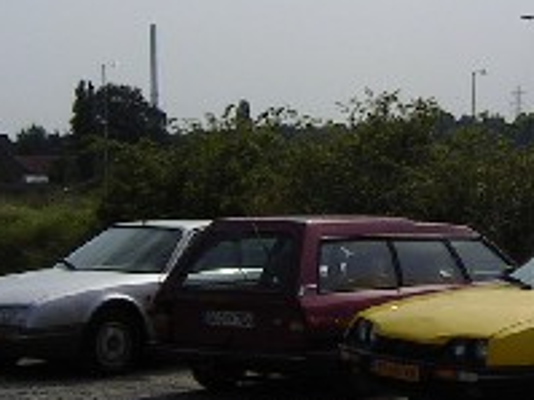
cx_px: 456
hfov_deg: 16.8
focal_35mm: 116
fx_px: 1788
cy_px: 204
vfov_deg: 12.8
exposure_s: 1/1323
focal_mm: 5.6
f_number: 4.8
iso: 50
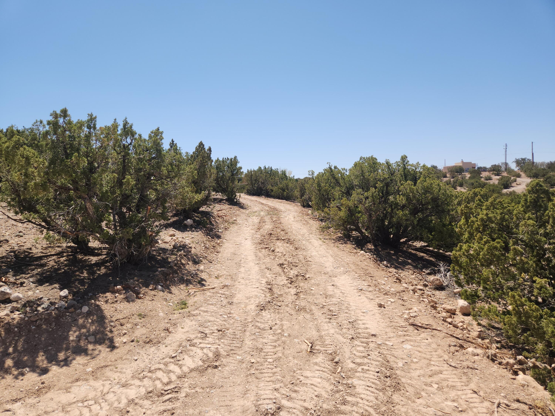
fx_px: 369
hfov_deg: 73.9
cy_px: 208
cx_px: 278
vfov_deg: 58.9
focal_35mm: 23
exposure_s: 1/1718
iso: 20
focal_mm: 5.4
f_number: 1.8
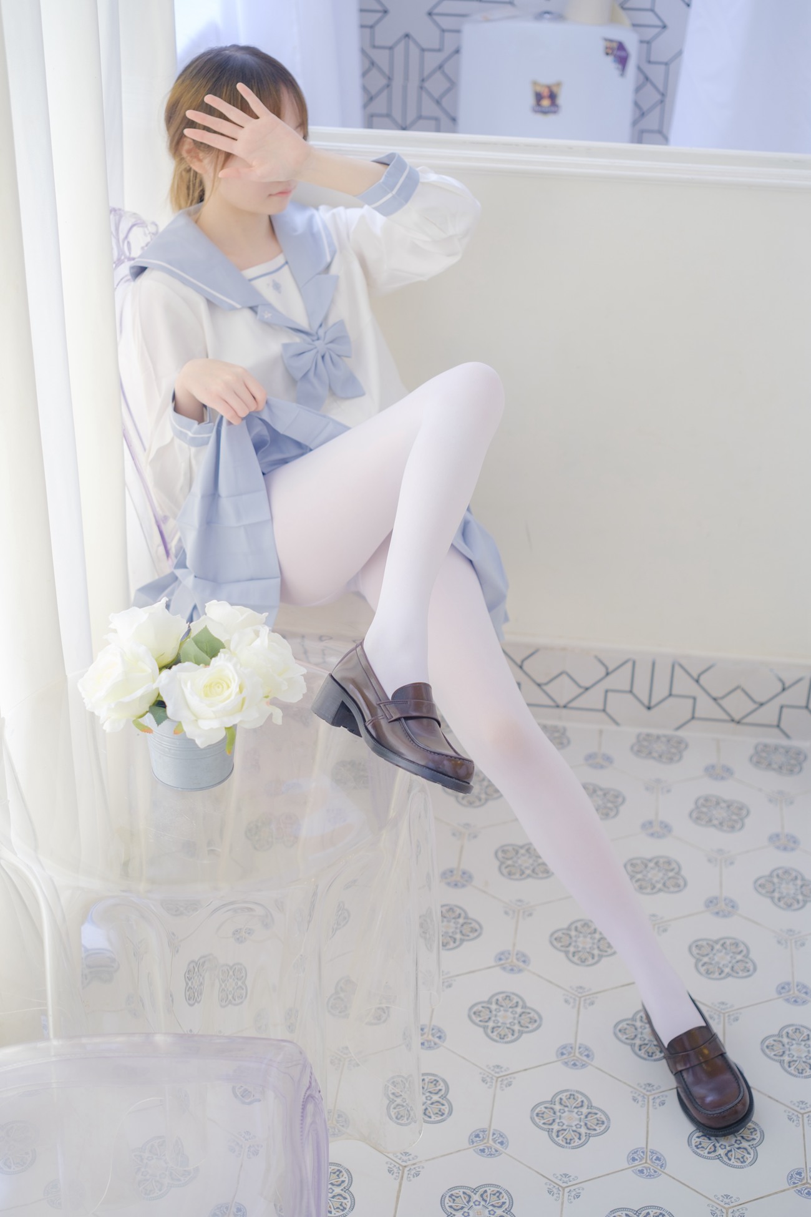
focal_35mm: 50
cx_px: 406
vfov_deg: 39.6
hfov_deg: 27.0
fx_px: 1689
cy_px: 608
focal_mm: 33
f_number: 2
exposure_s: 1/60
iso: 160
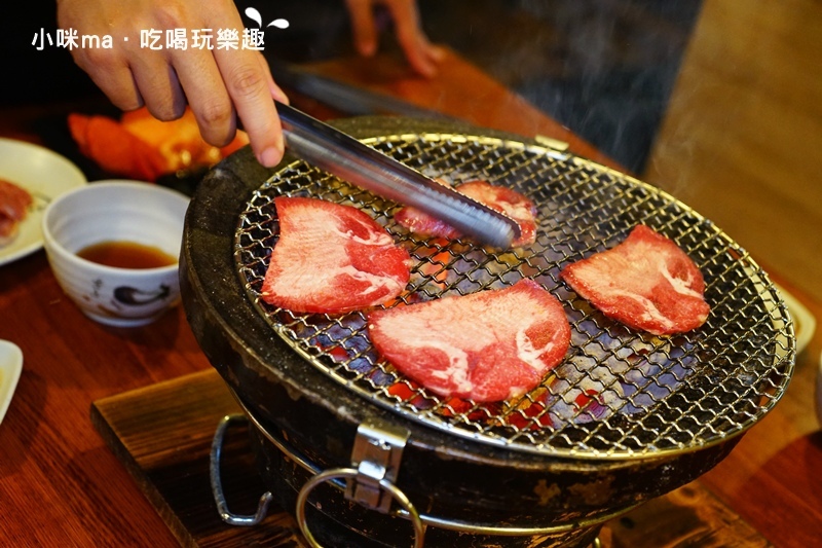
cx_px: 411
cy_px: 274
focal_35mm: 52
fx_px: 1187
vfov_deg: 26.0
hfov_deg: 38.2
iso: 2500
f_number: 5
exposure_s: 1/60
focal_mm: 52
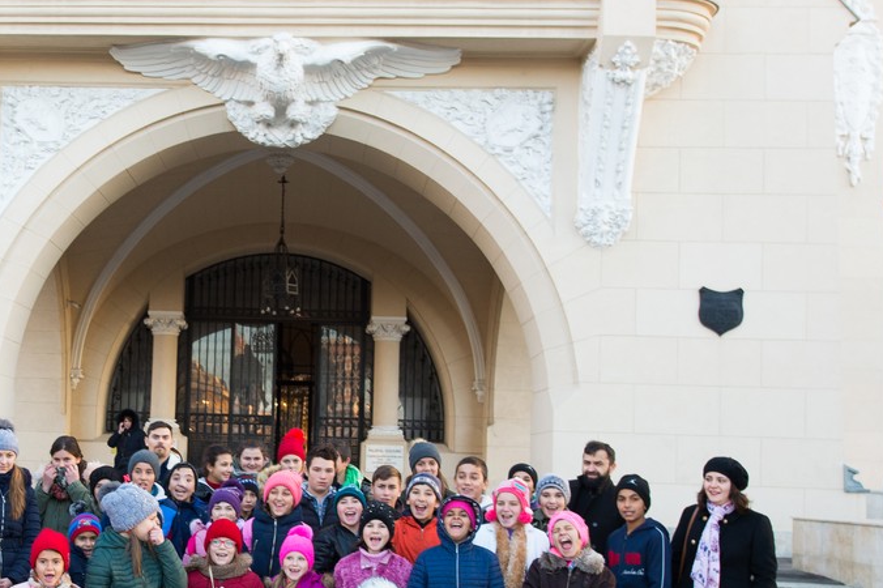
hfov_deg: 37.8
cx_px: 203
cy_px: 404
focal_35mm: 51
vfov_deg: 26.3
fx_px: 1250
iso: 400
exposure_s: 1/100
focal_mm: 24
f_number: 5
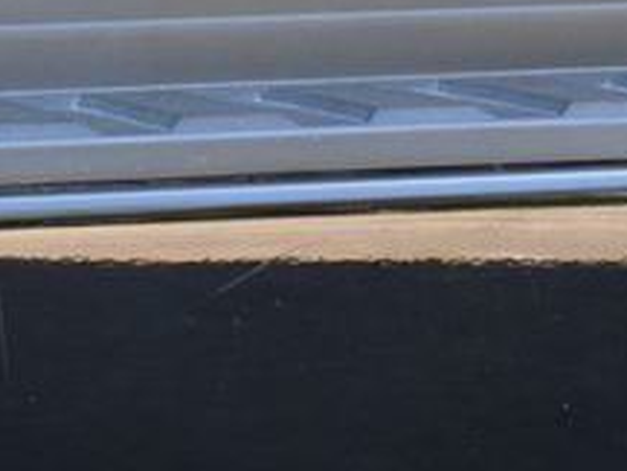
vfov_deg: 6.3
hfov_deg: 8.4
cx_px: 229
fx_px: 4264
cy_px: 23
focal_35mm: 235
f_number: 7.1
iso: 400
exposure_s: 1/40
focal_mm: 55
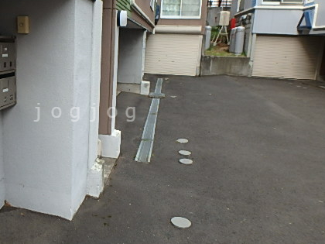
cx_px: 87
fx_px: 300
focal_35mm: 32
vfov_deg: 44.1
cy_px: 112
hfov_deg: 54.5
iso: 125
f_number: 3.5
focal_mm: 3.7
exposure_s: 1/250
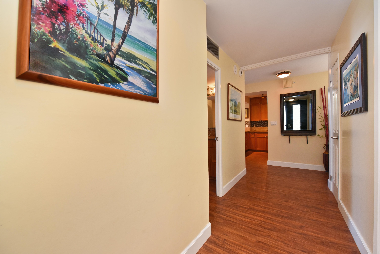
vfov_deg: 81.2
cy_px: 127
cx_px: 190
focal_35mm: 14
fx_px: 148
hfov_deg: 104.2
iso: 800
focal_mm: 14
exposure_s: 1/60
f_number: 4
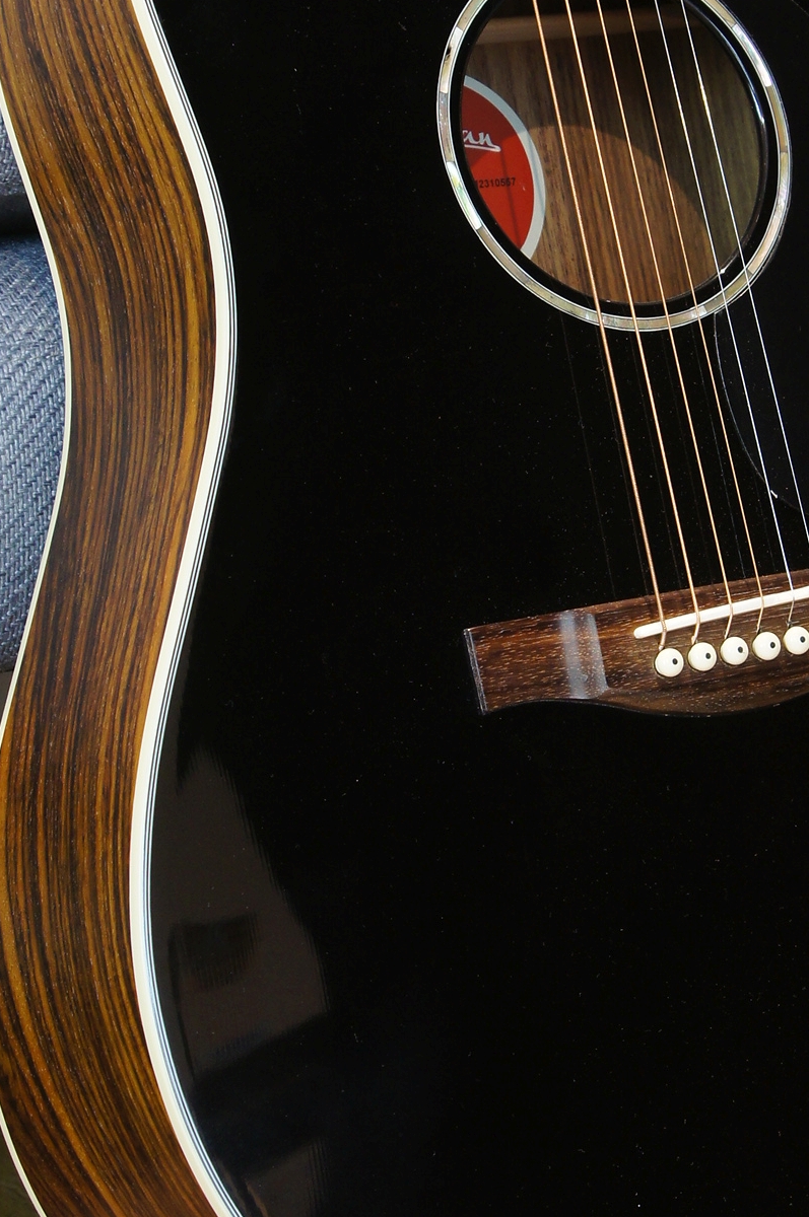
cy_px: 366
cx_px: 614
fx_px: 4832
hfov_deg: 9.6
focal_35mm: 143
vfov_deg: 14.3
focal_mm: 50
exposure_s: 1/13
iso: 400
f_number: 8
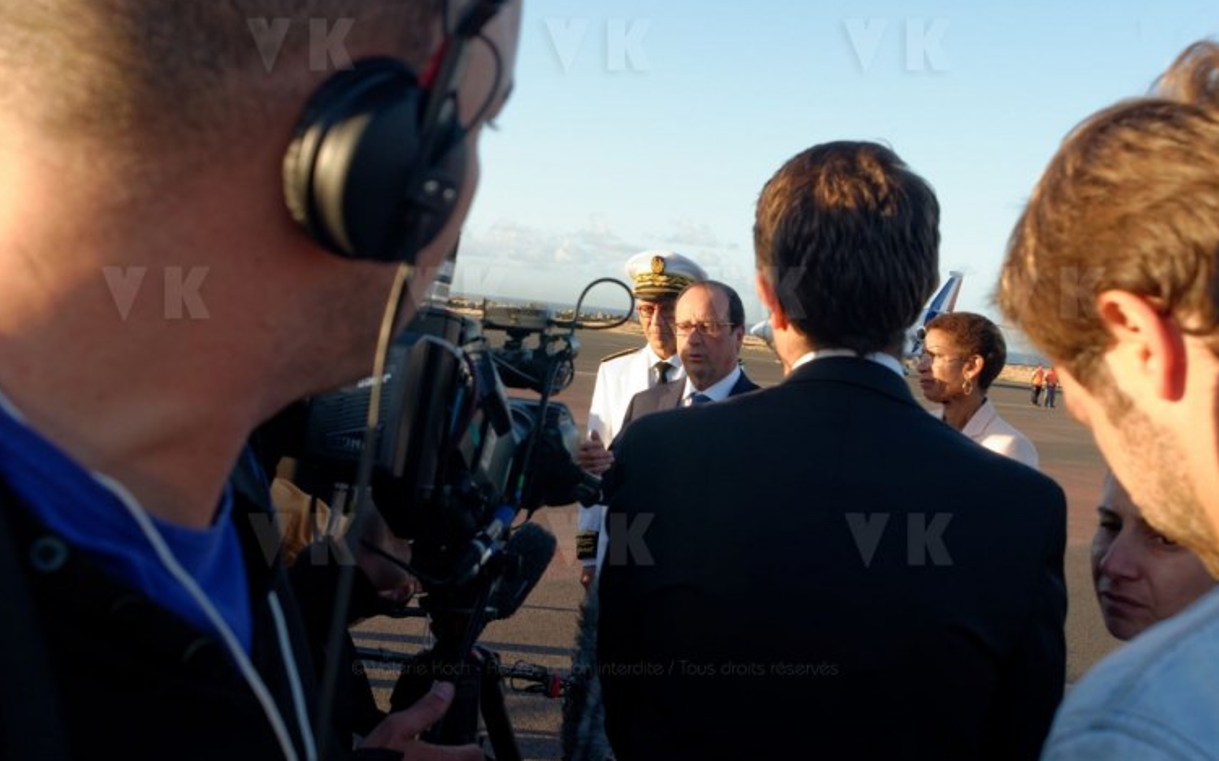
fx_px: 1295
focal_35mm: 39
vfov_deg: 32.7
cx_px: 599
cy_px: 342
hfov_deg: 50.4
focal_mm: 24
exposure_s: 1/200
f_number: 7.1
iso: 250
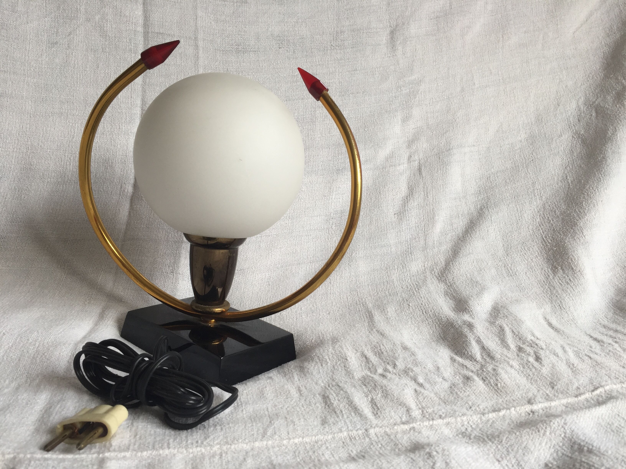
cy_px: 234
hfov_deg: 61.7
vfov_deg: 48.2
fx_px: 524
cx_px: 313
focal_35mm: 29
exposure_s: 1/50
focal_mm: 4.15
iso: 40
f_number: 2.2
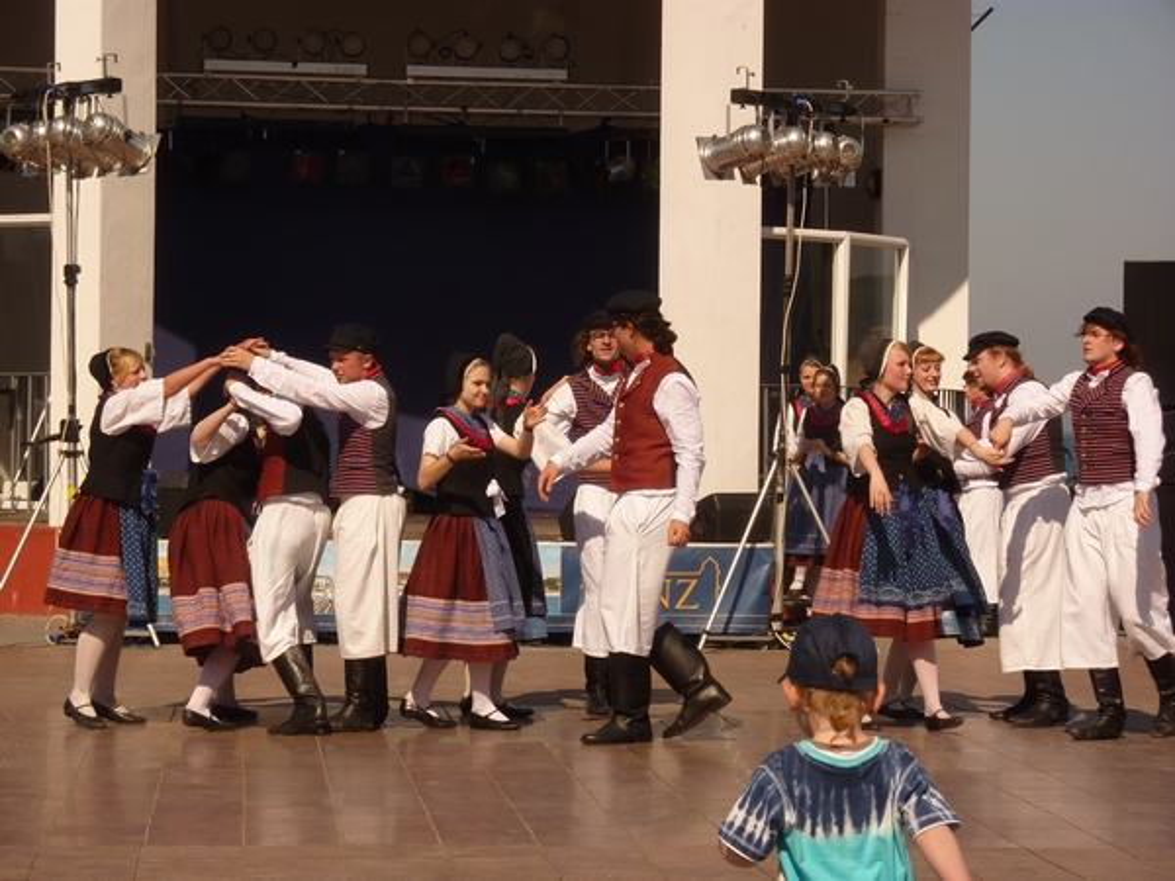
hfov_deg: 15.4
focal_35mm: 128
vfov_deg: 11.6
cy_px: 440
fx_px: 4345
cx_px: 588
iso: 80
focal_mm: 21
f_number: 5.6
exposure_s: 1/640
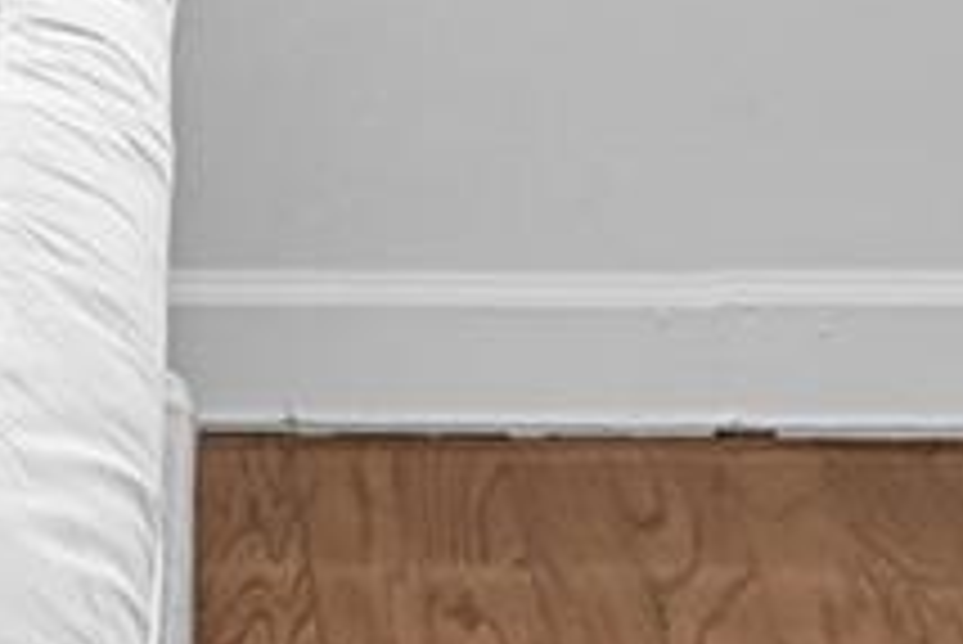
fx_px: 5996
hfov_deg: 9.1
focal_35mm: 224
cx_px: -45
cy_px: -1615
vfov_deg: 5.6
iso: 1600
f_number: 7.1
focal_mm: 30
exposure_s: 1/30
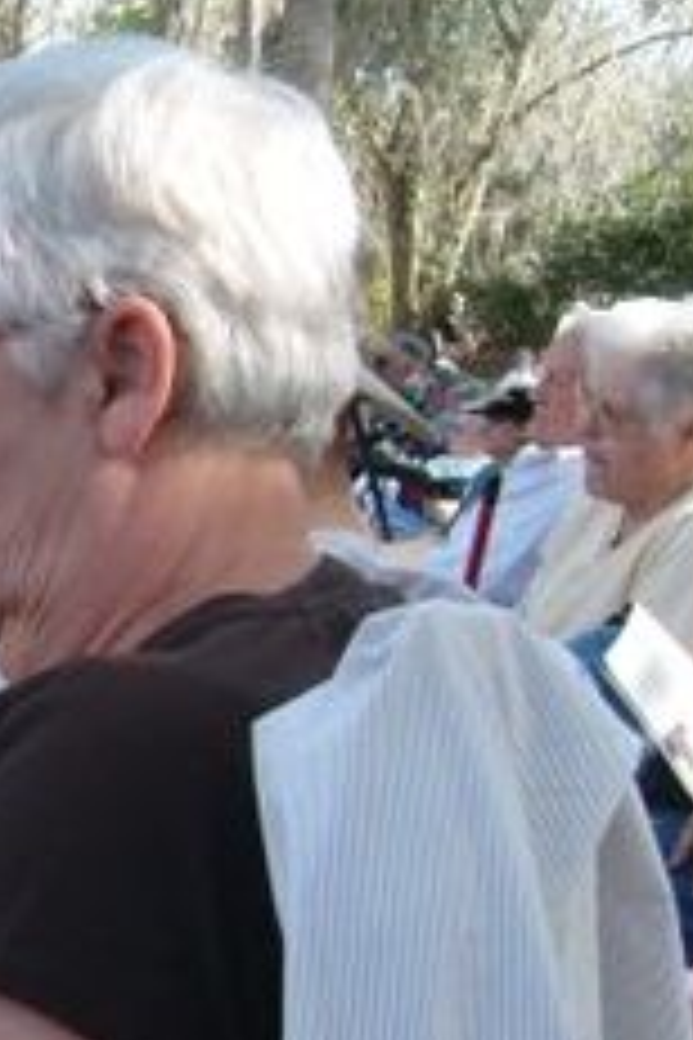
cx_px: -412
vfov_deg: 24.0
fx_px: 2425
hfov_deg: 14.9
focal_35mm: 84
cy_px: 747
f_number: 2.8
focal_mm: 5.8
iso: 80
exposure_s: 1/350
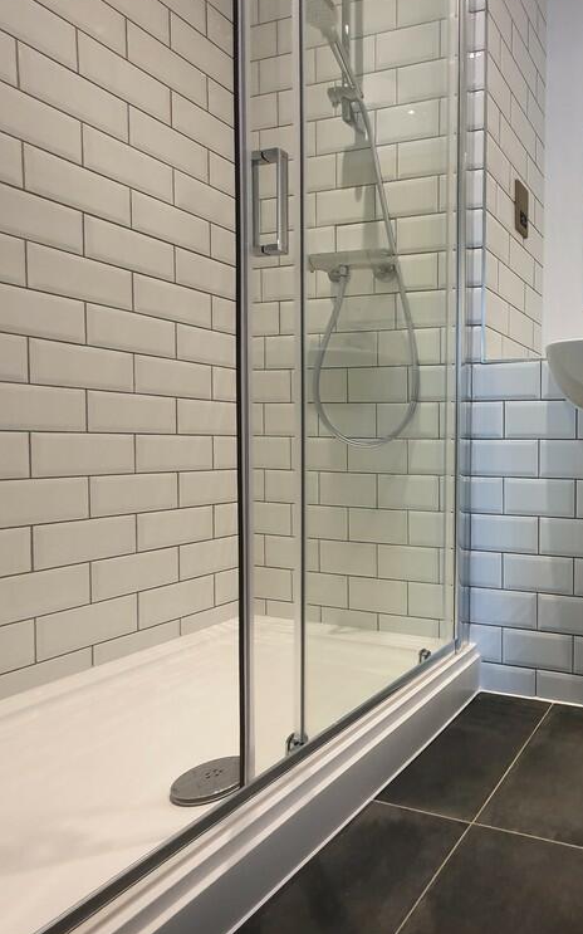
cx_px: 582
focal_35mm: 19
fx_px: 483
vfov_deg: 88.0
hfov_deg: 50.4
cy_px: 464
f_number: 2.2
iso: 160
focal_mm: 1.8
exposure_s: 1/50
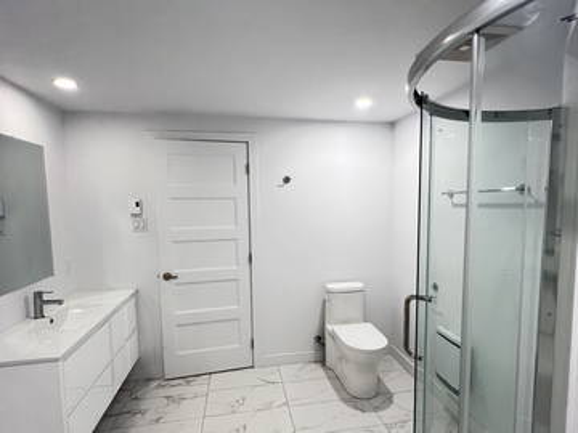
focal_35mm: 13
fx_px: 217
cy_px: 216
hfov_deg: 106.2
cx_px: 289
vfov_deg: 89.9
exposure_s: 1/120
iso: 200
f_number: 1.8
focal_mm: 1.57
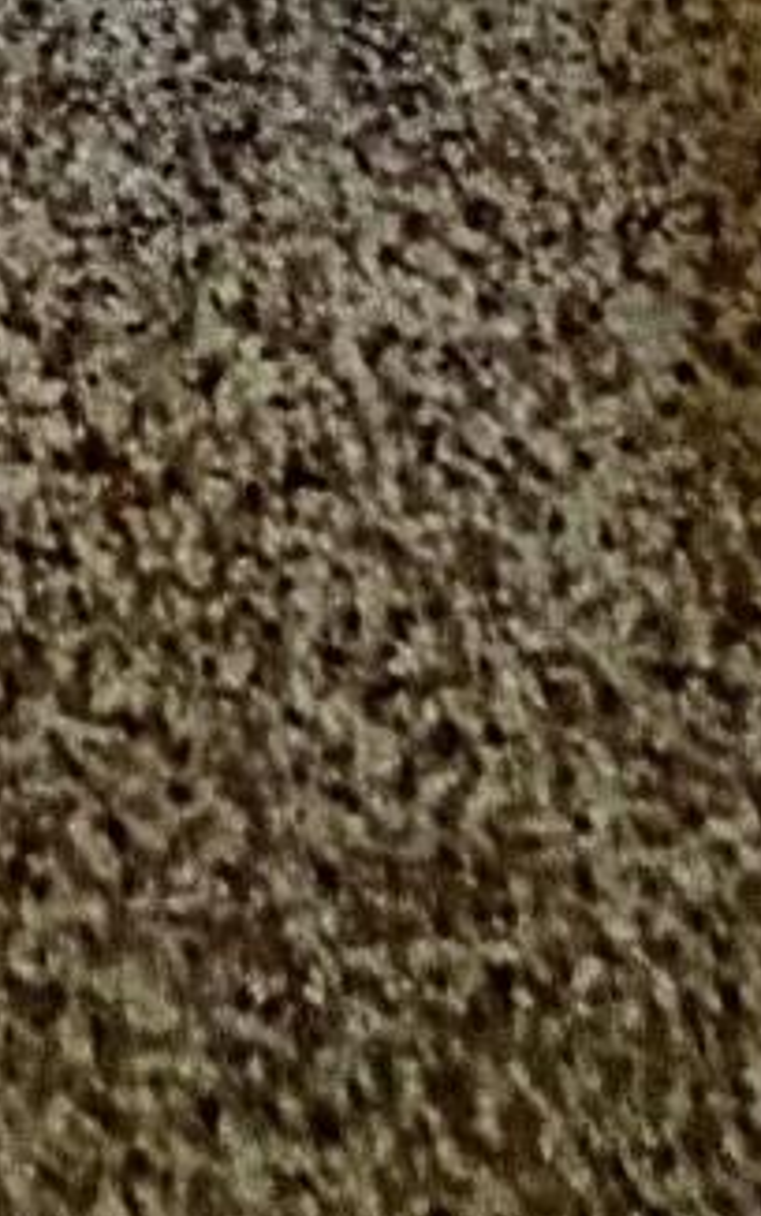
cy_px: -2488
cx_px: -813
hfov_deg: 12.5
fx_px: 3017
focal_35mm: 91
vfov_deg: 11.3
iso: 500
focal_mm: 2.22
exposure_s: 1/60
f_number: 2.2
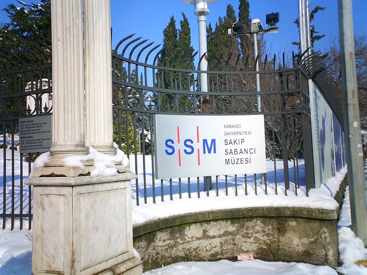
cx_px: 184
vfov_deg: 38.7
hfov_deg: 50.1
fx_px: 392
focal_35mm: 37
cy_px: 138
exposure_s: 1/1250
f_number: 3.5
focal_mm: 5.6
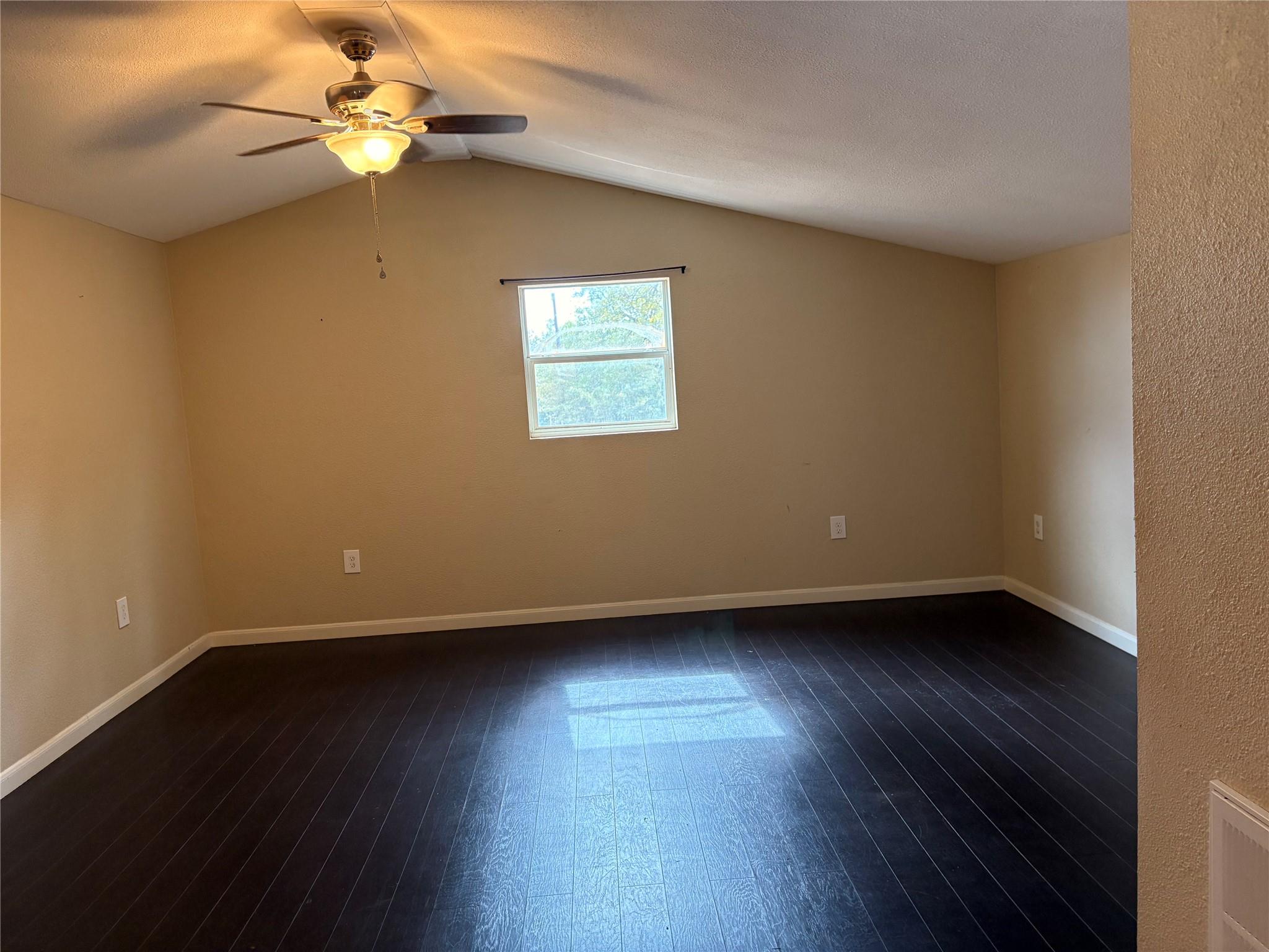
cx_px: 634
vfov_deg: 53.1
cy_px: 476
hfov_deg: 67.3
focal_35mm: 26
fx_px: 953
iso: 250
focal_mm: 5.96
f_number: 1.6
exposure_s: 1/120
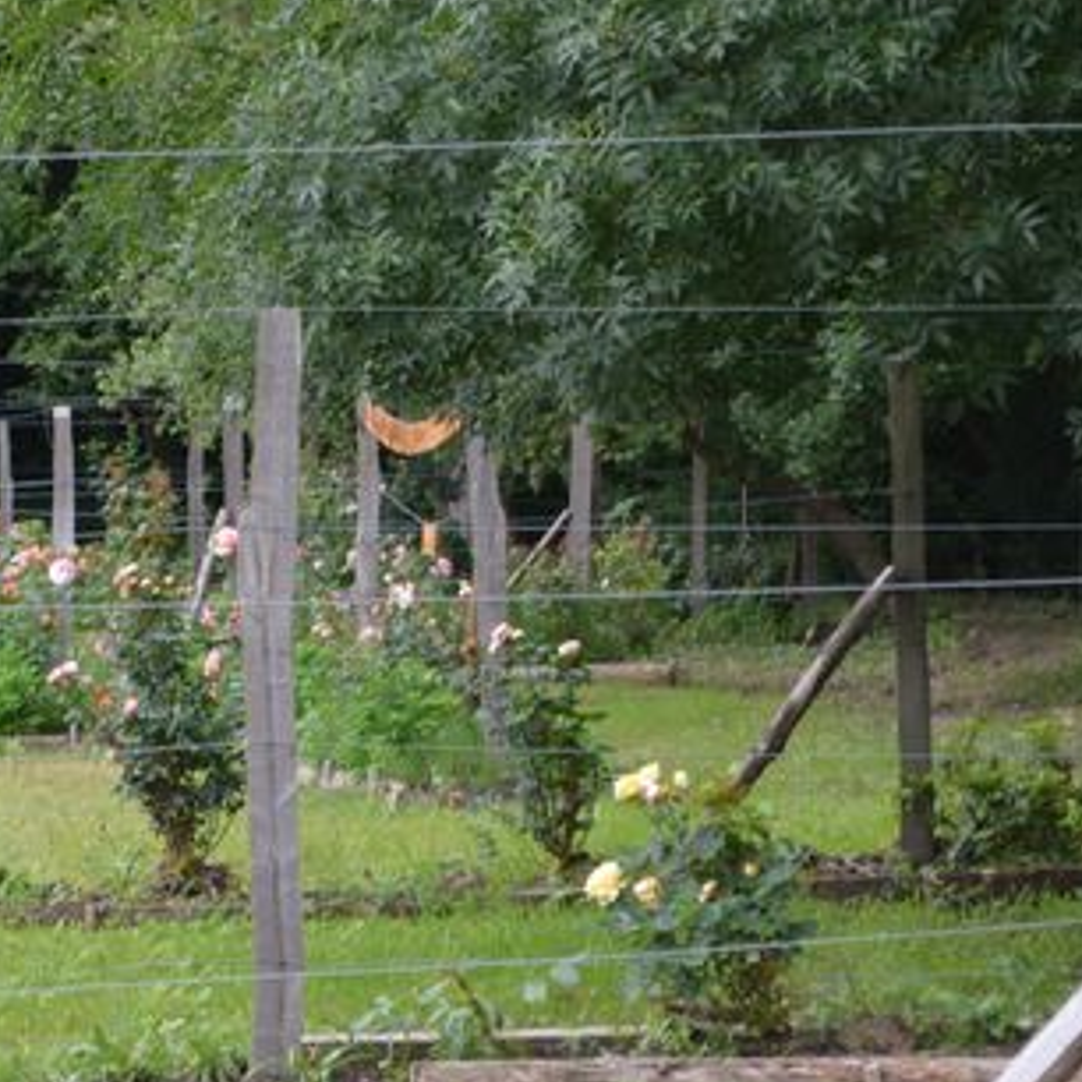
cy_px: 794
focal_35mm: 183
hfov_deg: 9.4
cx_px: -145
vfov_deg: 9.5
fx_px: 6475
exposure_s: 1/50
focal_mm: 55
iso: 100
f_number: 5.6
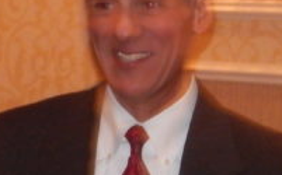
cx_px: -265
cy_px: 160
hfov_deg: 5.0
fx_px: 3154
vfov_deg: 3.2
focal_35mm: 411
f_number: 4.2
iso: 400
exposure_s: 1/30
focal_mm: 13.5
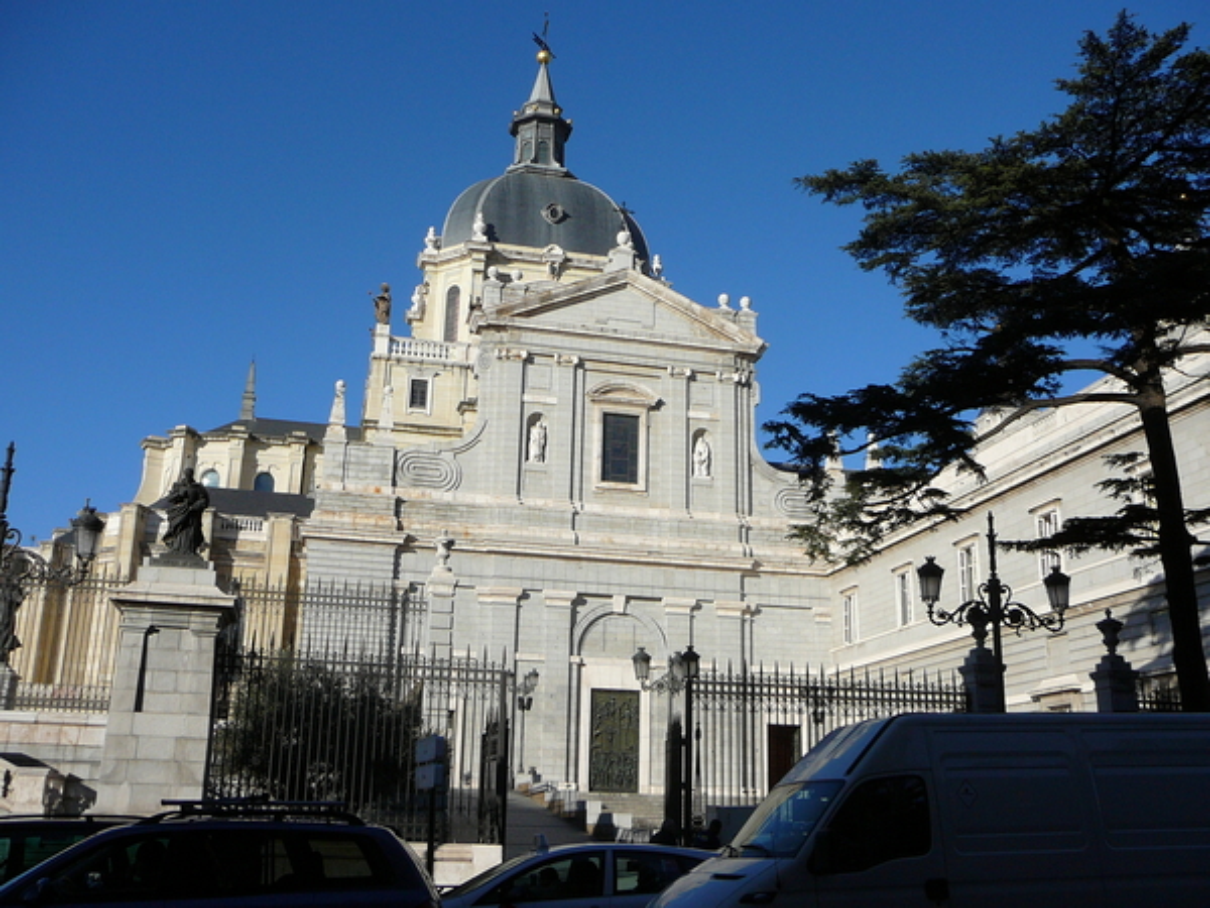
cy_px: 454
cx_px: 605
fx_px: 1223
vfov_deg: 40.7
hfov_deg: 52.6
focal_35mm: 35
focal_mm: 5.2
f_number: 5
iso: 80
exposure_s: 1/800
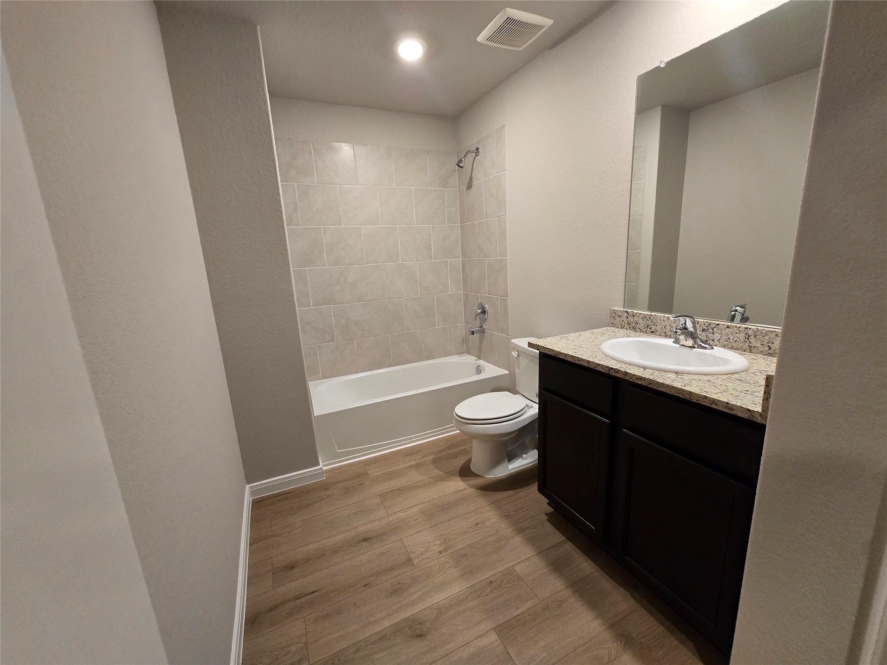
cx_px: 444
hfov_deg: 106.2
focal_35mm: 13
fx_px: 333
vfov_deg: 89.9
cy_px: 332
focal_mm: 2.2
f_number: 2.2
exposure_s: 1/60
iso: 320
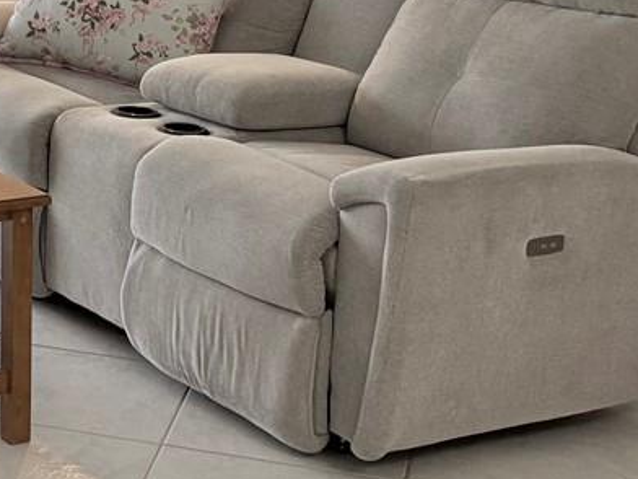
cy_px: -125
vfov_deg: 13.5
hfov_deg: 16.9
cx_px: -311
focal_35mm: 106
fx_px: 1954
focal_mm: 5.96
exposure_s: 1/60
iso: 64
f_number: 1.6
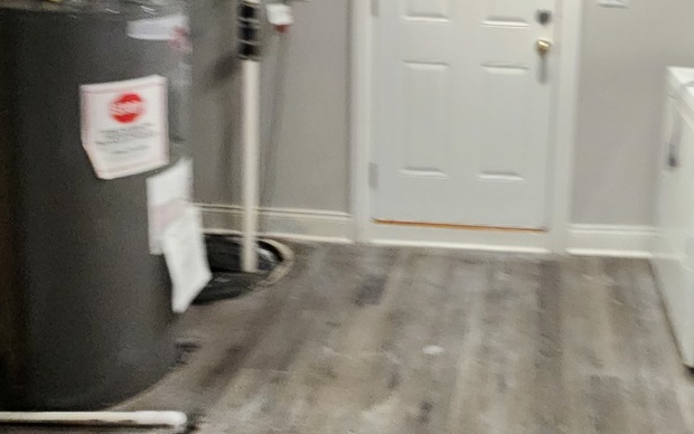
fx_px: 605
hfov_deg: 57.2
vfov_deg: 36.0
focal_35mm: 32
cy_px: 11
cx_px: 505
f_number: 2.2
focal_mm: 2.2
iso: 320
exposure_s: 1/40
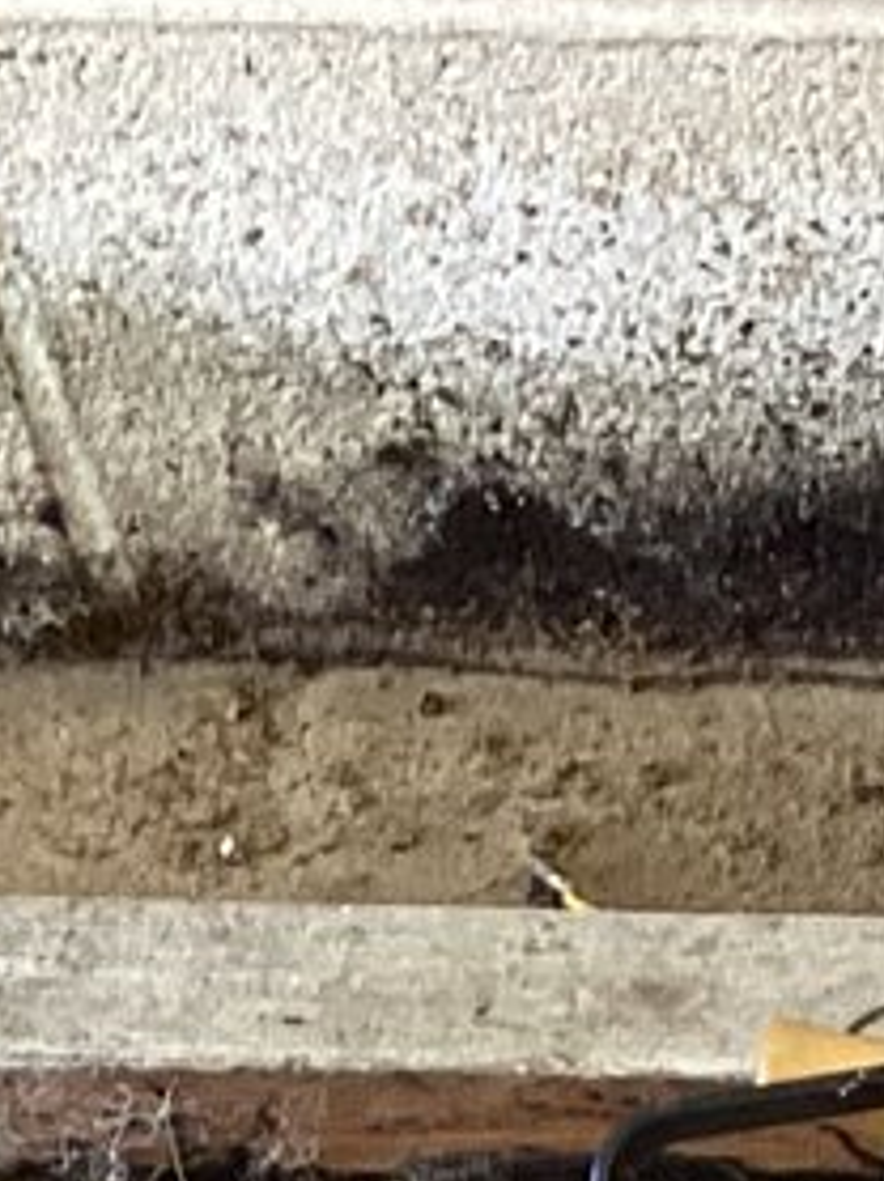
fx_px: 5763
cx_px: 1944
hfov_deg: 8.2
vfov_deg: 10.7
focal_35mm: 169
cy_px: 2351
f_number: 2.4
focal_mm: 3.3
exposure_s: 1/60
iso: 200
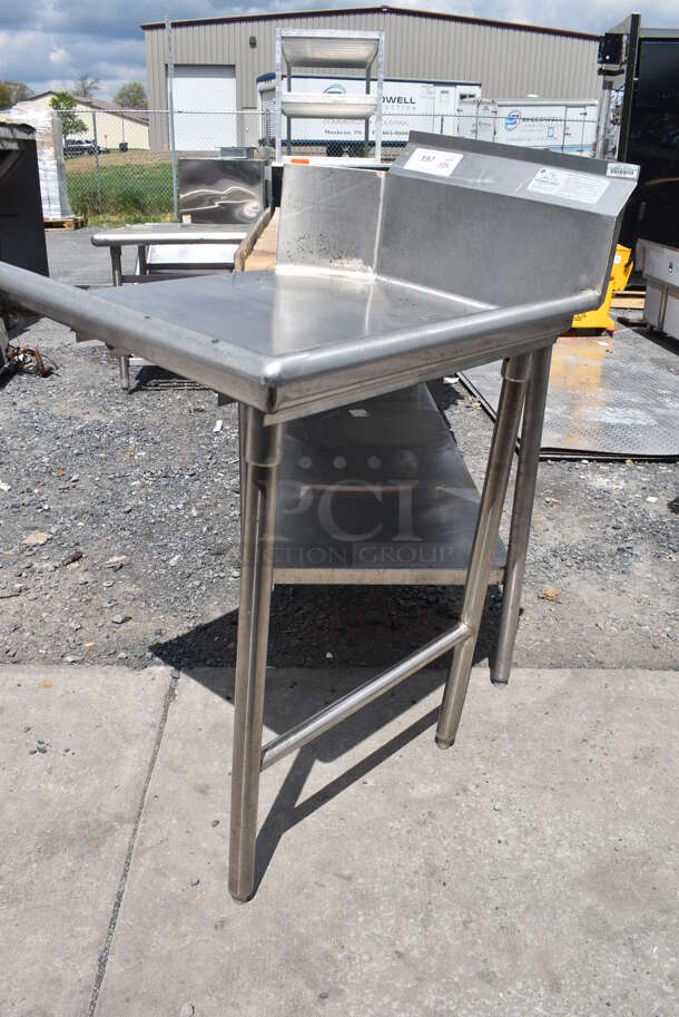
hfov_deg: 43.7
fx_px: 847
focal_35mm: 30
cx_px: 340
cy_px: 508
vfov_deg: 61.9
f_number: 9
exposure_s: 1/640
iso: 200
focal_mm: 20
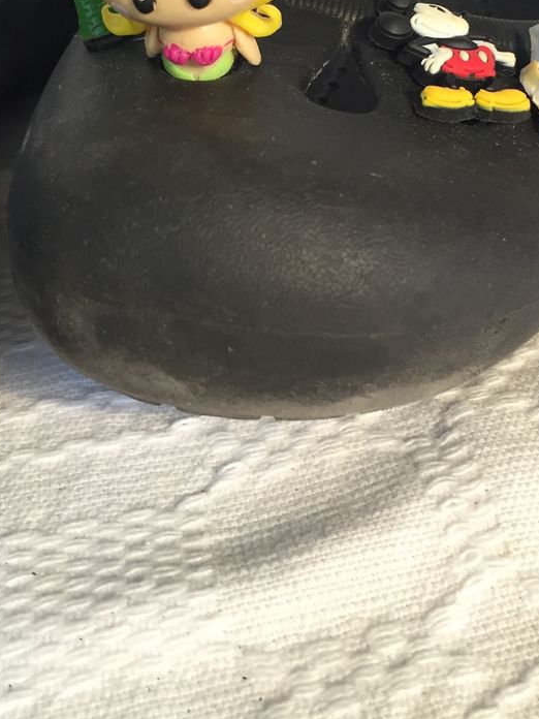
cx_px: 325
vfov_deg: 36.9
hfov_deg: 29.0
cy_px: 151
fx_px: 1038
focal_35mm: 50
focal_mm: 4.15
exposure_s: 1/30
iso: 64
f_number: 2.2
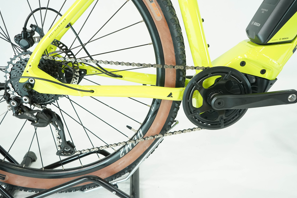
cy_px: 98
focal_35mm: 31
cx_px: 149
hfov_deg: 60.3
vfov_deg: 42.3
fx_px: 256
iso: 2000
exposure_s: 1/200
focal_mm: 30
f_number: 5
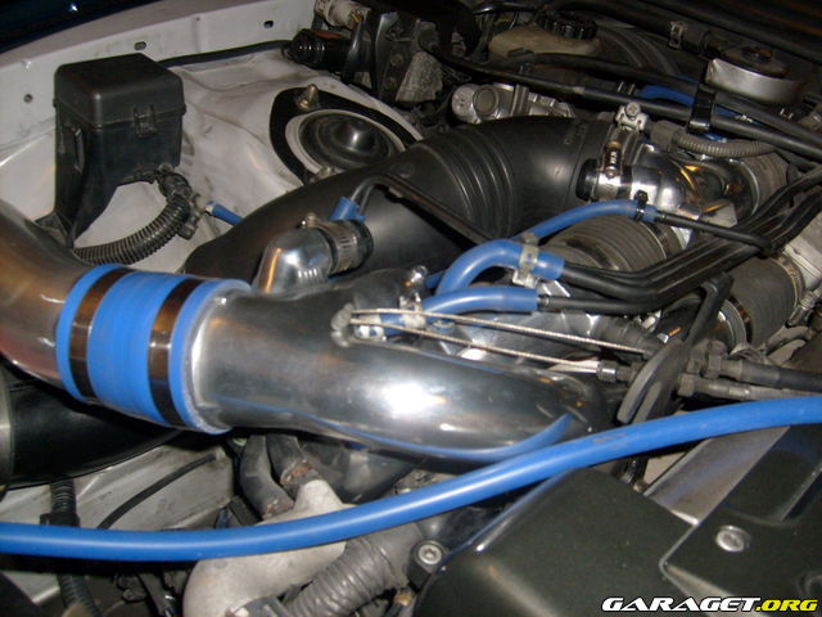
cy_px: 308
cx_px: 411
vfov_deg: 40.7
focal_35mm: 35
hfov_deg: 52.6
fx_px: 831
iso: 100
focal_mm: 5.8
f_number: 2.8
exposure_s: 1/45
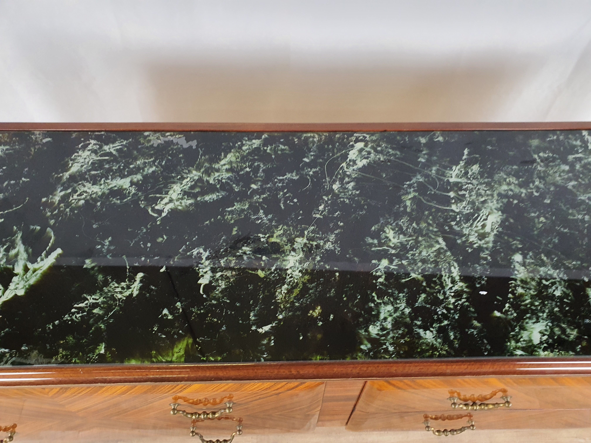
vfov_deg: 53.1
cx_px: 296
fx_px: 444
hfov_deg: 67.3
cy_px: 222
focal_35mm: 26
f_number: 2.4
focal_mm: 4.3
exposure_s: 1/50
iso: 400
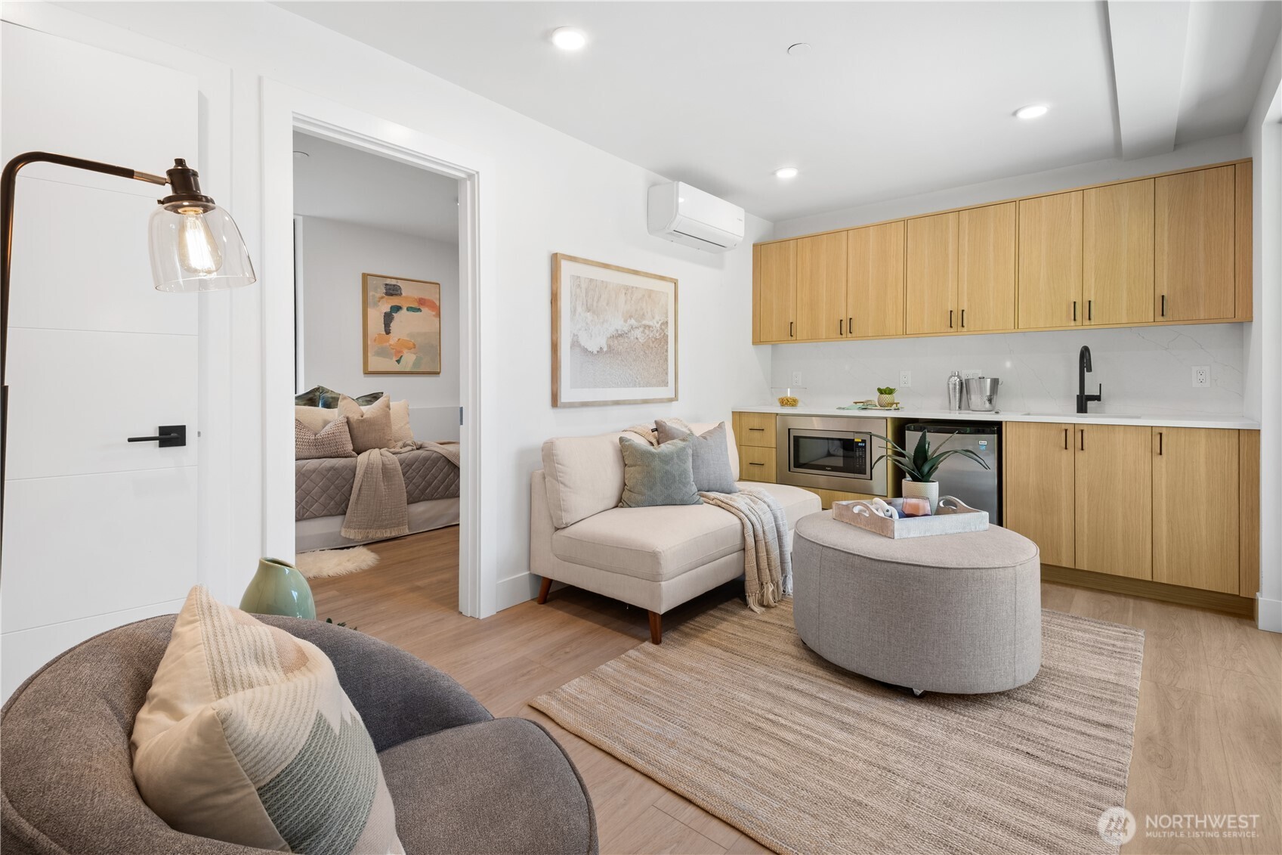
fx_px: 534
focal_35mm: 15
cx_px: 641
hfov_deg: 100.4
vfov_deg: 77.3
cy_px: 428
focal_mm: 10
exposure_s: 1/1.67
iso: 160
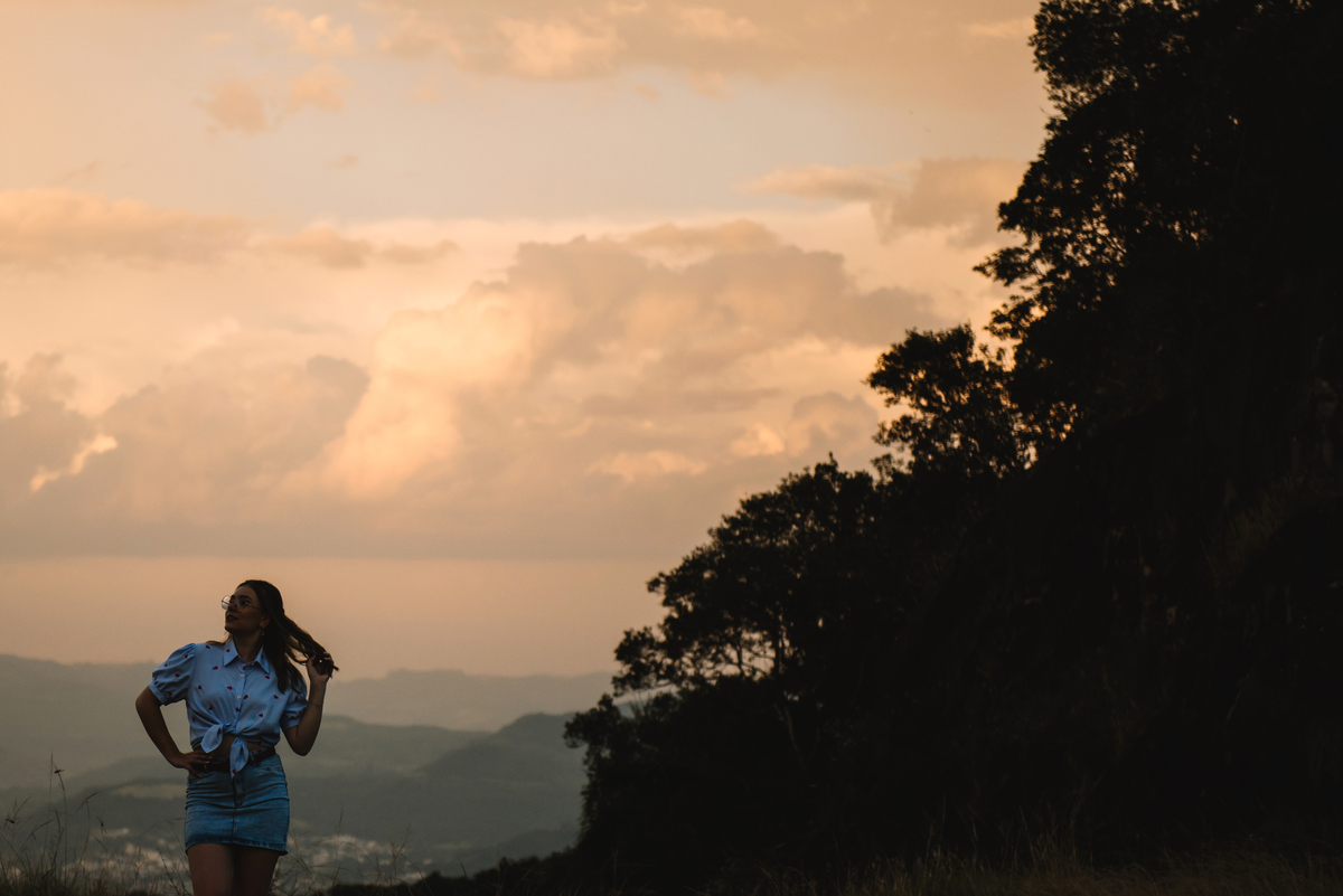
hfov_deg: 28.8
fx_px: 2612
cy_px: 448
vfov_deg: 19.5
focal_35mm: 70
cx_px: 672
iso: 500
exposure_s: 1/3200
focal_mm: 70
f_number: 2.8
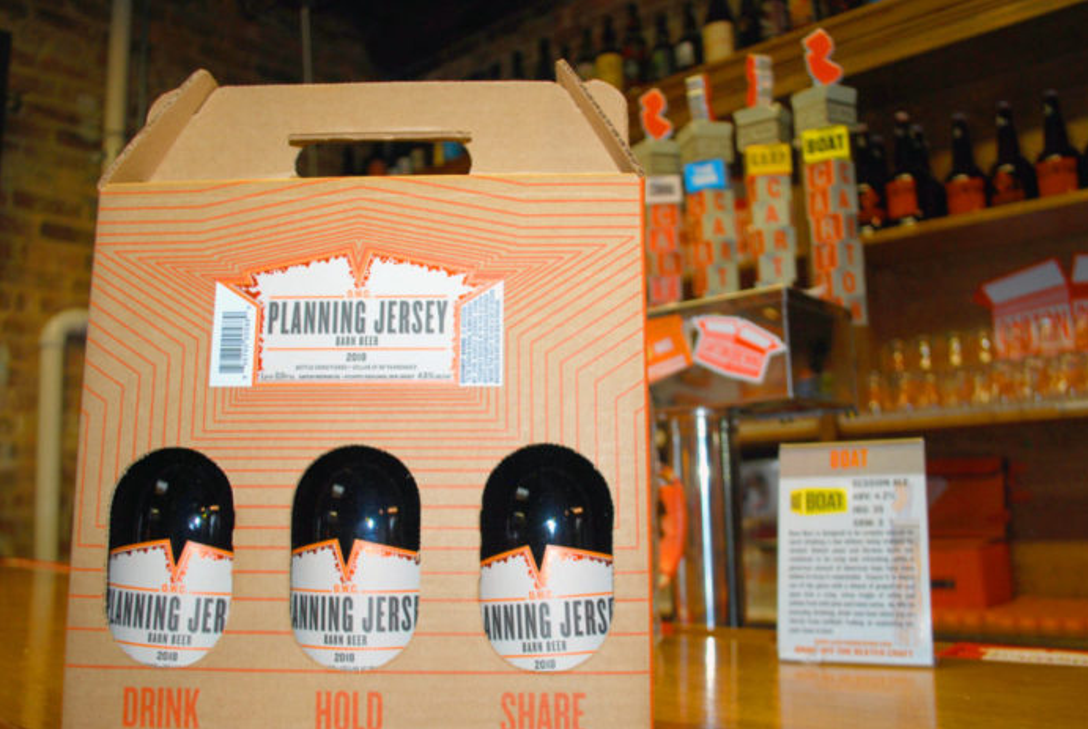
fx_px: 908
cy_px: 379
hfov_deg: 61.9
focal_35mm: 30
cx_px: 542
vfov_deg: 43.7
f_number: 3.5
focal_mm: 18
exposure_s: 1/60
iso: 200
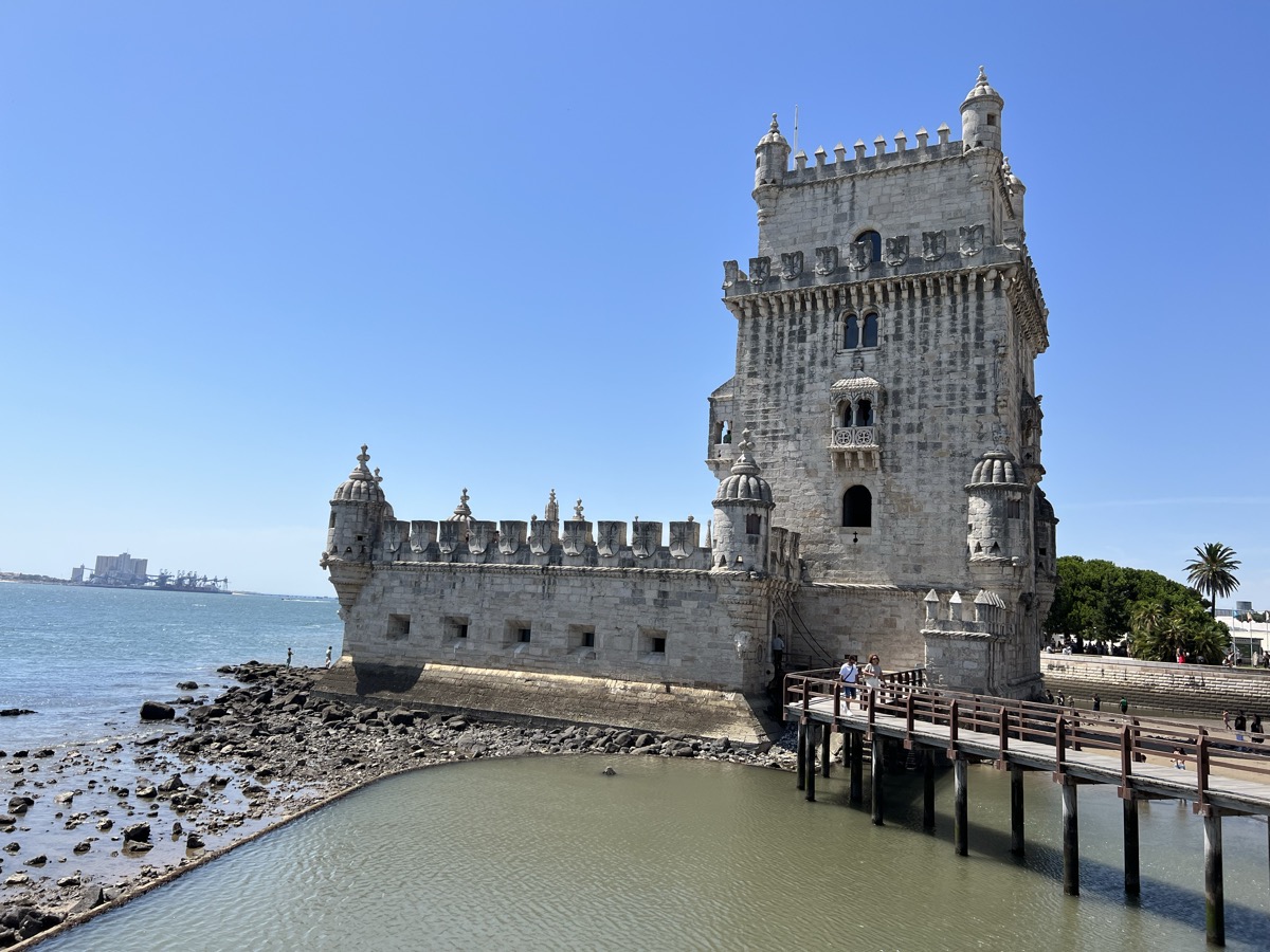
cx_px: 635
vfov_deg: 53.1
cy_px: 476
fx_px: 954
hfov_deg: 67.3
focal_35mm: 26
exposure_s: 1/5319
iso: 50
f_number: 1.5
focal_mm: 5.7
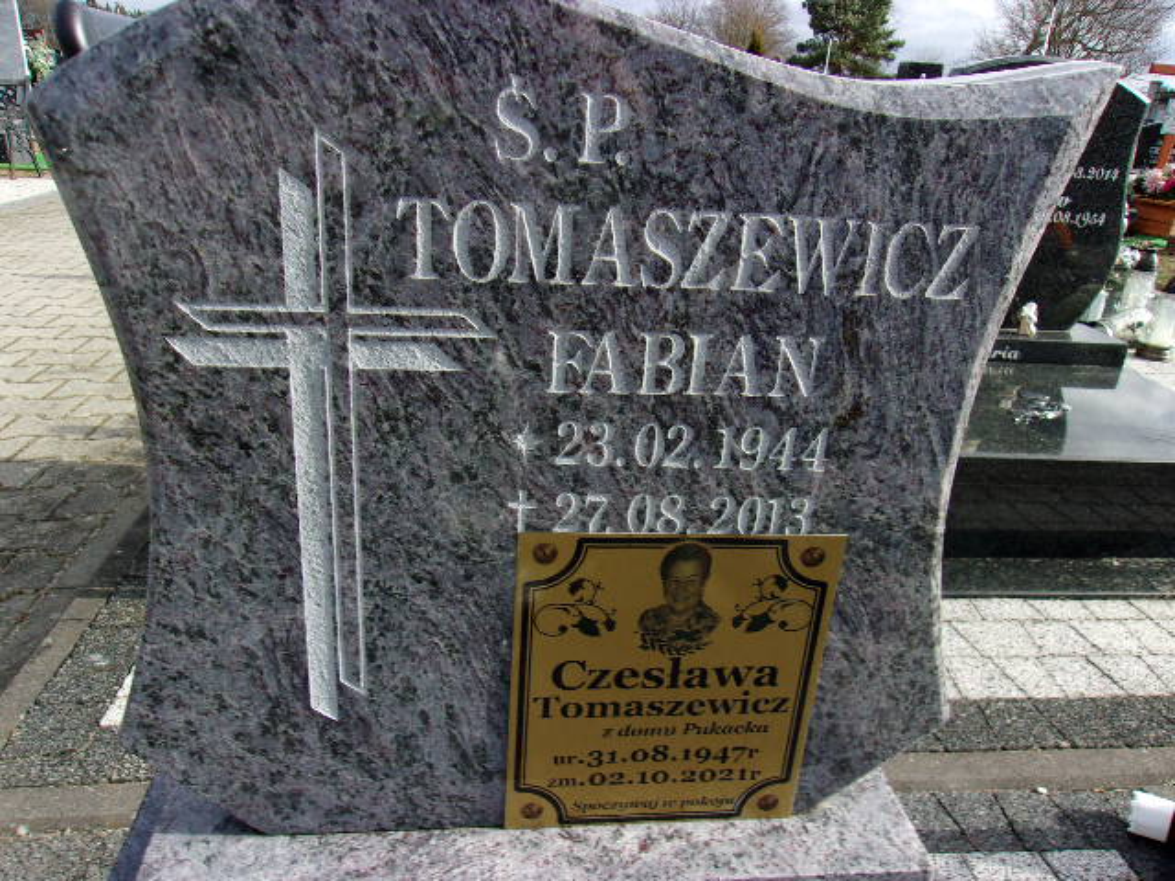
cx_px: 588
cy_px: 440
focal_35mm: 27
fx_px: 916
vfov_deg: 51.4
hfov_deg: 65.3
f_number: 10.4
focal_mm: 4.9
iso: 80
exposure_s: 1/58
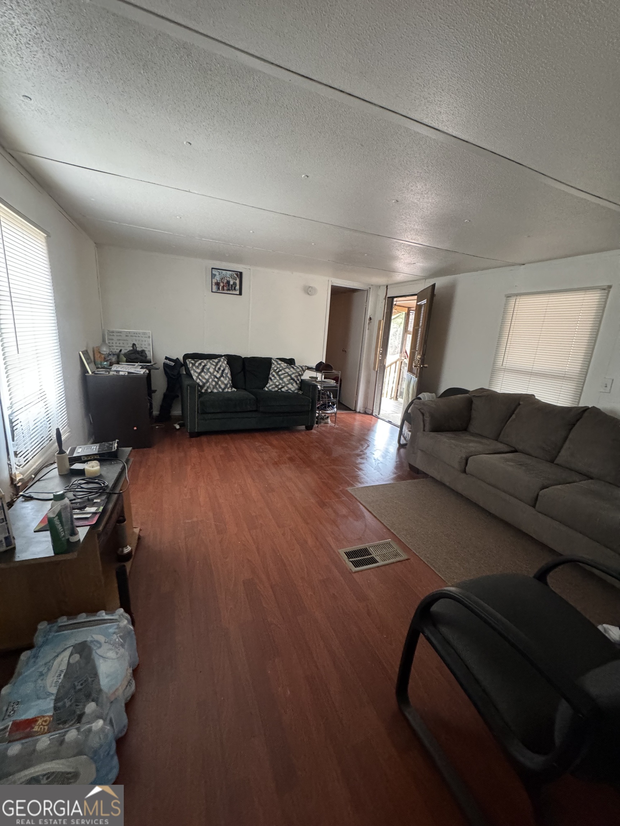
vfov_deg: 102.1
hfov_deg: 85.7
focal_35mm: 14
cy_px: 413
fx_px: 334
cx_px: 310
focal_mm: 2.22
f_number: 2.2
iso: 800
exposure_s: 1/60
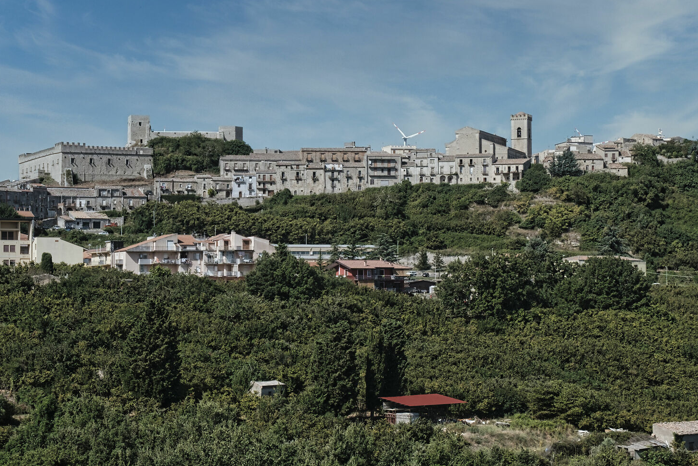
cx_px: 322
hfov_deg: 27.3
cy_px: 239
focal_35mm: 74
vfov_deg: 18.4
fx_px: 1435
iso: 160
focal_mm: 30.2
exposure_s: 1/250
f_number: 9
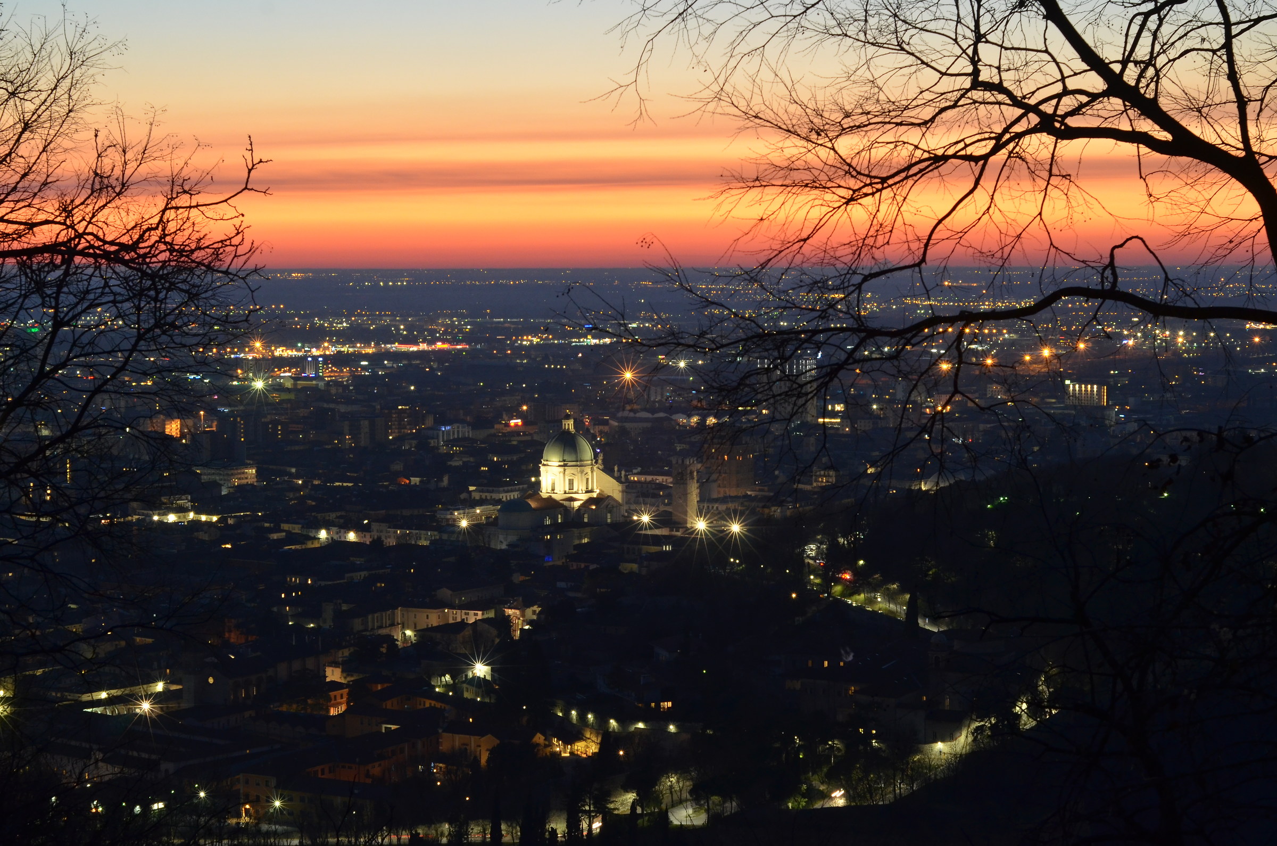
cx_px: 638
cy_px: 423
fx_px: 2655
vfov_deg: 18.1
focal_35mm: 75
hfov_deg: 27.0
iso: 800
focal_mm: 50
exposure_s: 1
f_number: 8
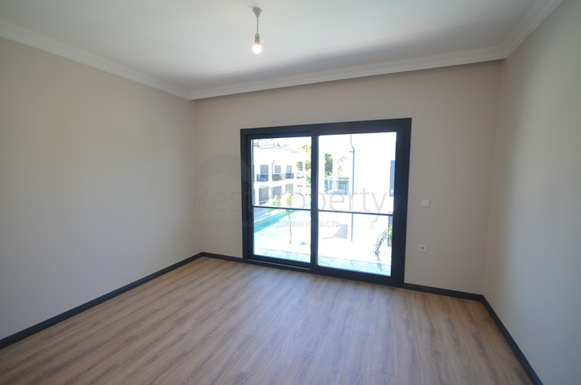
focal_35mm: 15
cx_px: 290
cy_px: 192
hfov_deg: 100.5
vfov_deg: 77.1
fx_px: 242
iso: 250
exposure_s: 1/60
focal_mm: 10
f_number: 5.6
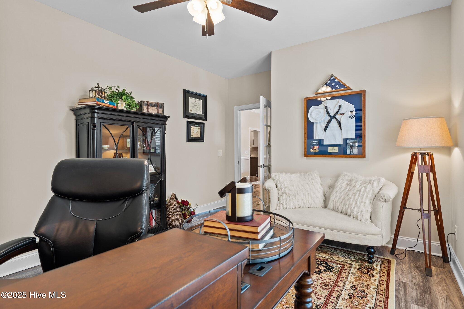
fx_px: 232
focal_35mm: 18
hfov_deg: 90.0
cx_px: 232
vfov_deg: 67.4
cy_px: 154
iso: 400
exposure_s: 1/2
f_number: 7.1
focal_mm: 18
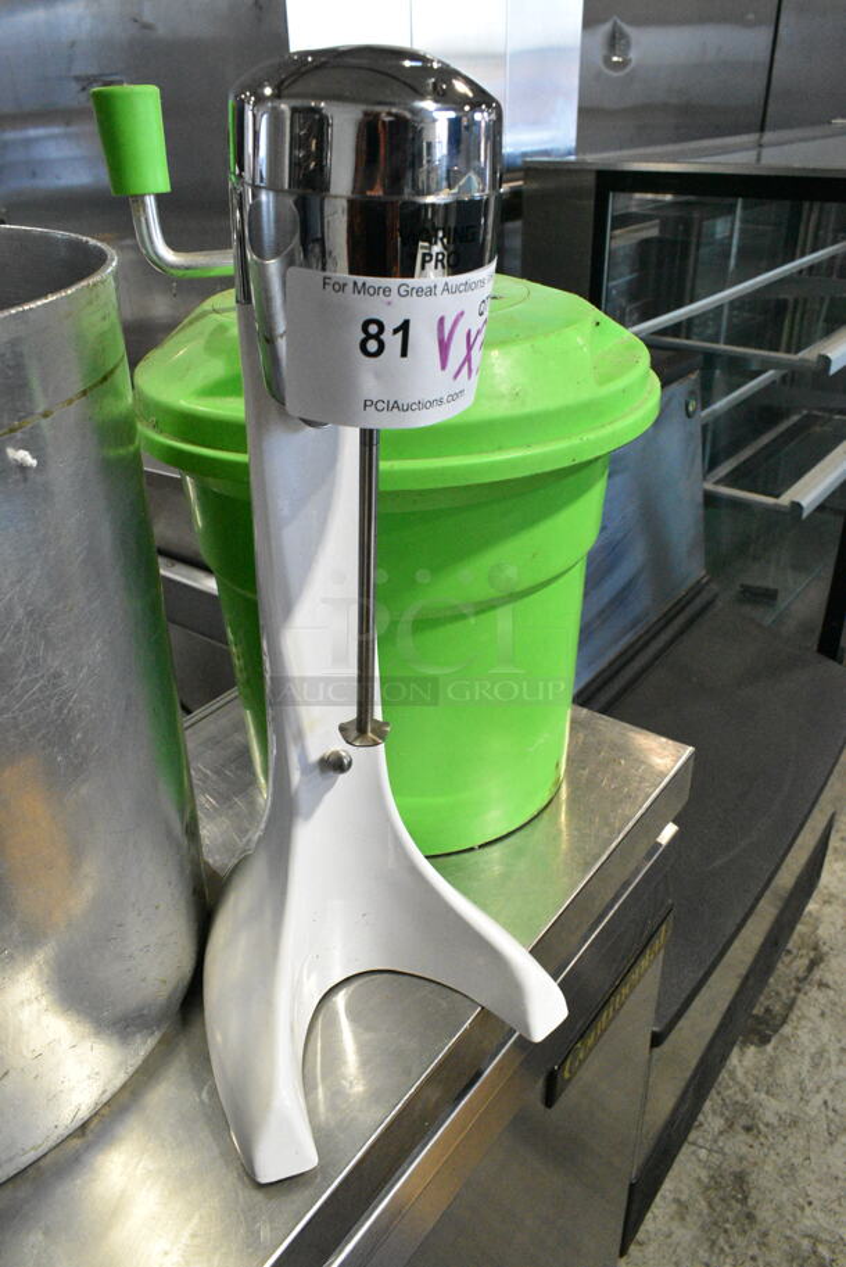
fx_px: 950
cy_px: 634
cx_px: 423
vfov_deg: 67.3
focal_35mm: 27
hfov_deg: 48.0
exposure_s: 1/320
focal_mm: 18
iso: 6400
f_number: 9
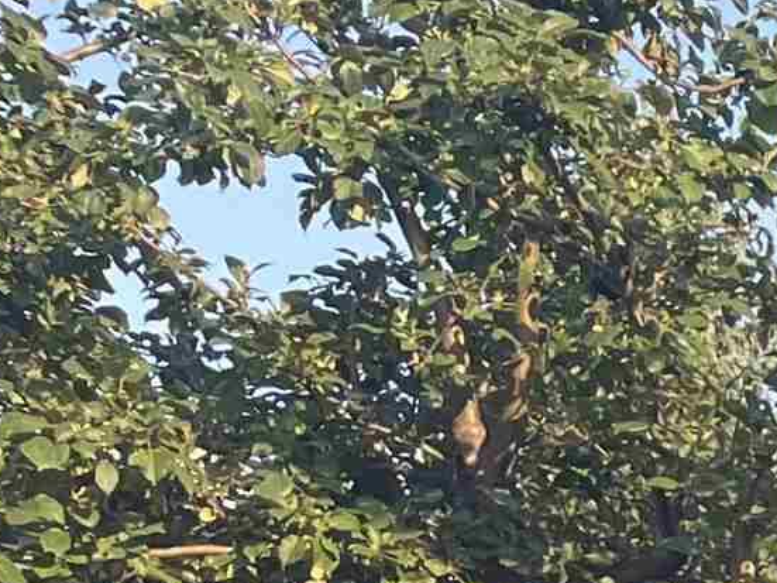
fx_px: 3254
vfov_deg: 9.4
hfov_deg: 10.6
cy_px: 1282
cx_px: 2145
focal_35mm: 145
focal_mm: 5.1
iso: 50
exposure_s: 1/642
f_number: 1.6
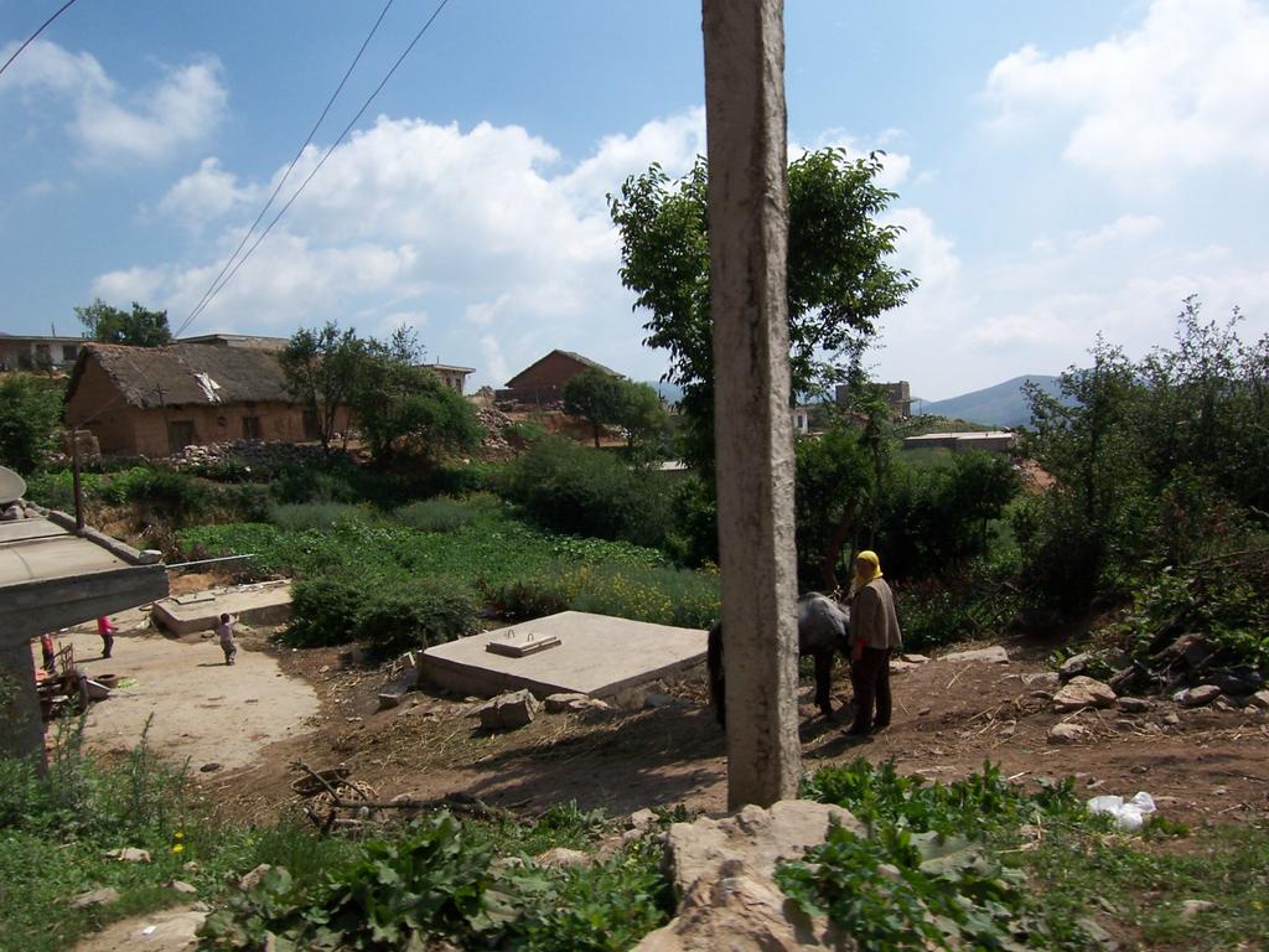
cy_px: 476
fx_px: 843
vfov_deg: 58.9
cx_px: 634
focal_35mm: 23
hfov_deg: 73.9
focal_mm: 3.8
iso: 64
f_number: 5.6
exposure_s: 1/500
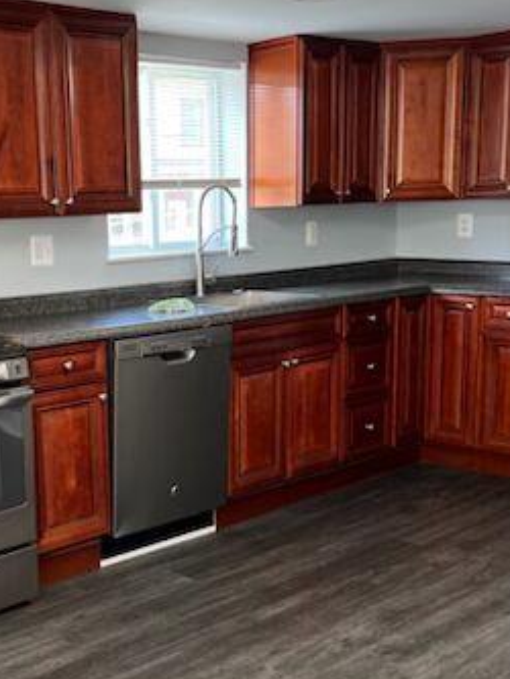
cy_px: 379
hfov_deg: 28.8
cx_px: 151
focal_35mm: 50
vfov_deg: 38.1
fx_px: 982
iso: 80
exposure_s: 1/60
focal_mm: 5.1
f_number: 1.6
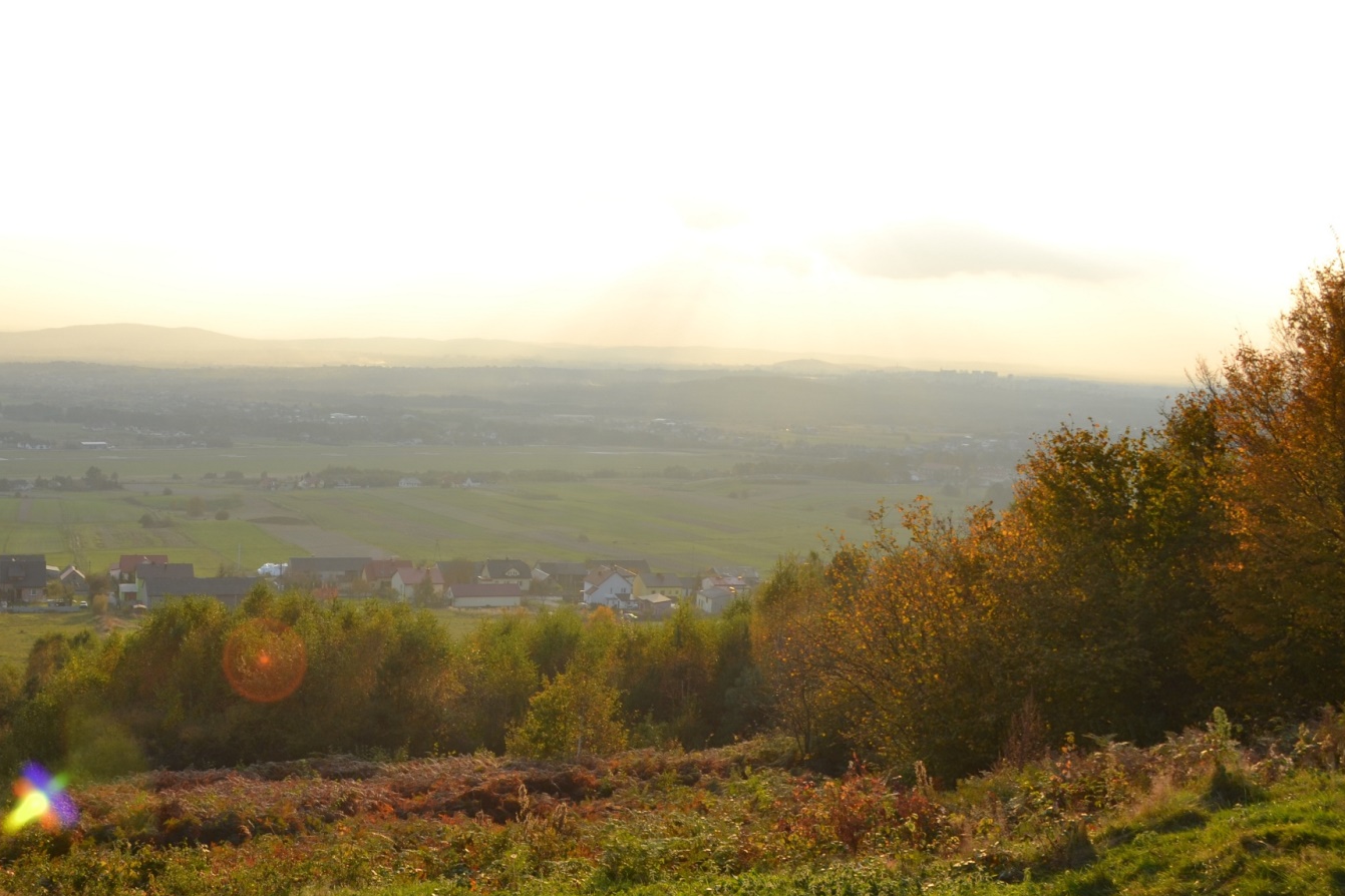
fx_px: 1494
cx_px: 434
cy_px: 454
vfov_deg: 33.4
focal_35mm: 40
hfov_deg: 47.6
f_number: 7.1
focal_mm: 18
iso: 100
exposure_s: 1/200
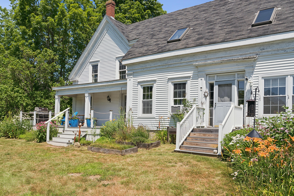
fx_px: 245
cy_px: 98
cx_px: 147
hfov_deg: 61.9
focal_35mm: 30
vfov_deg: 43.6
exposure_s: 1/640
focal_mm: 30
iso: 320
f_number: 7.1
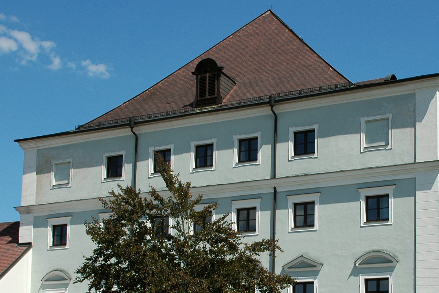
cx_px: 285
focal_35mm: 62
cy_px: 213
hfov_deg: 32.2
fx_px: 756
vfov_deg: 21.8
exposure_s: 1/640
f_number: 8
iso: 200
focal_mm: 22
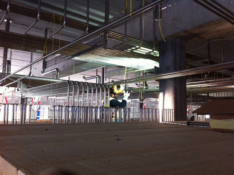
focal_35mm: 35
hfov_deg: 52.7
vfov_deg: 40.6
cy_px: 88
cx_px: 117
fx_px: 236
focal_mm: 3.85
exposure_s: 1/15
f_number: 2.8
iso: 100
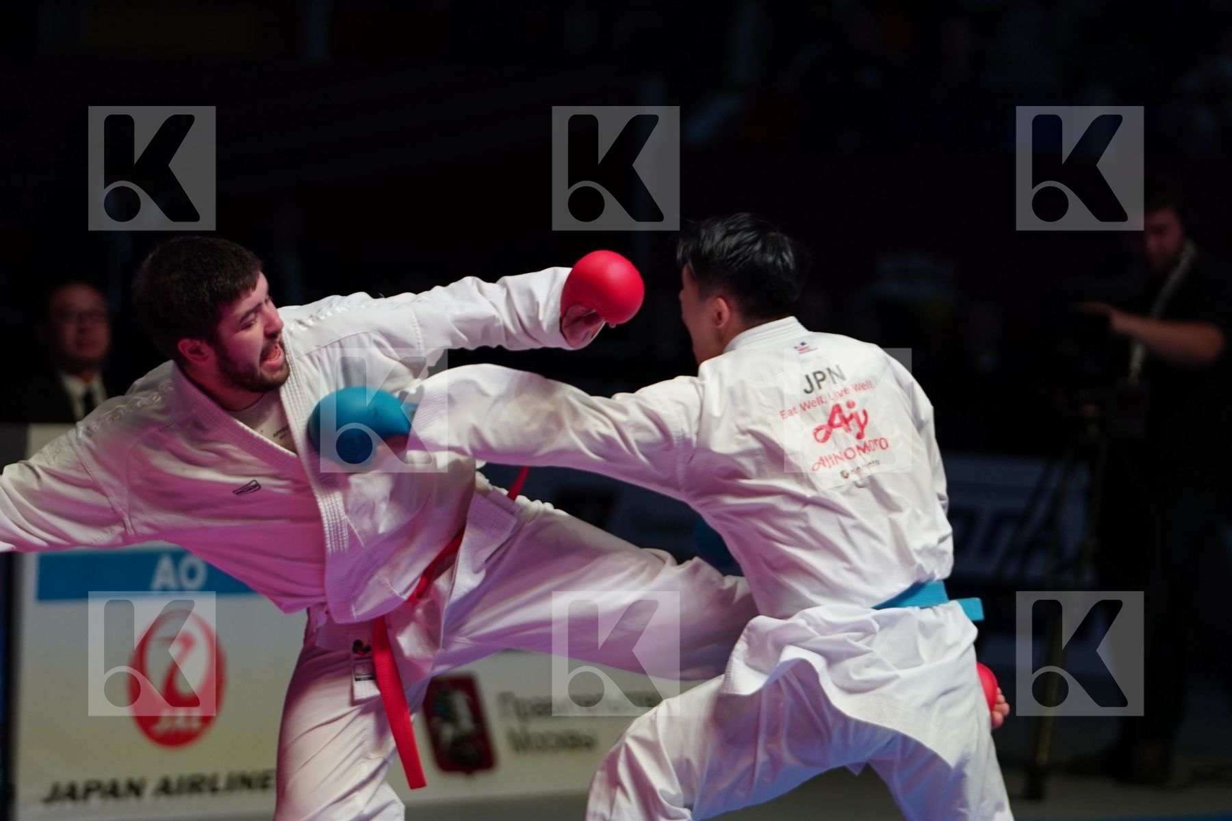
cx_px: 616
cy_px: 410
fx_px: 7289
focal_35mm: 213
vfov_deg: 6.4
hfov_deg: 9.7
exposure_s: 1/1000
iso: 1250
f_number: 2.8
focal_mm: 142
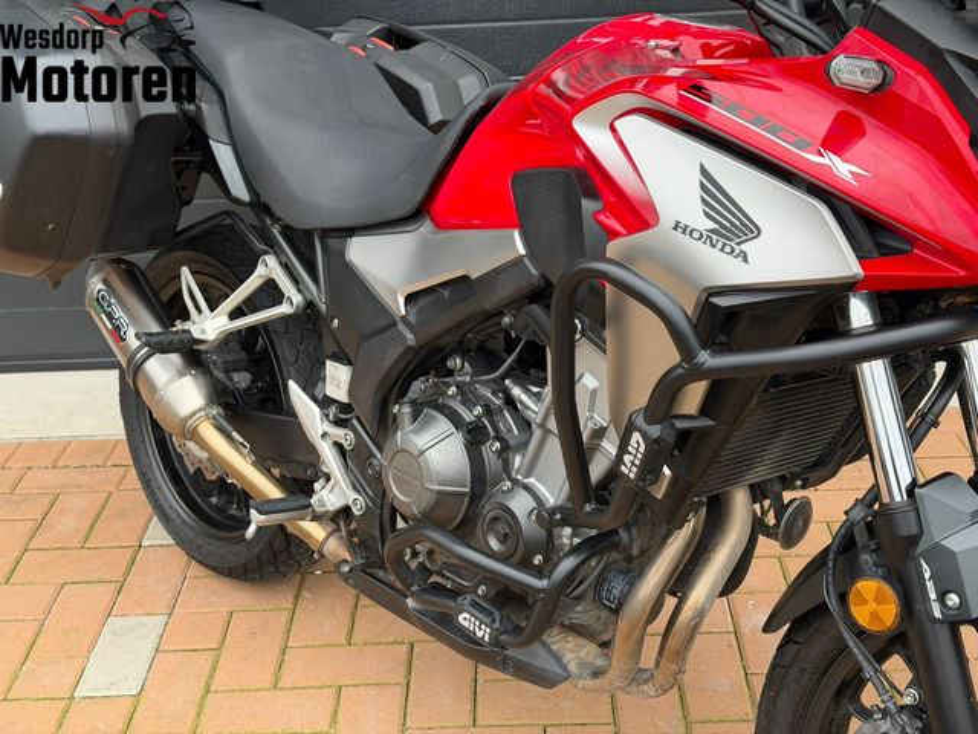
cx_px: 489
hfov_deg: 39.7
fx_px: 1356
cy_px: 367
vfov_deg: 30.3
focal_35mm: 48
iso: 80
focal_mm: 6.76
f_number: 1.78
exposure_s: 1/230
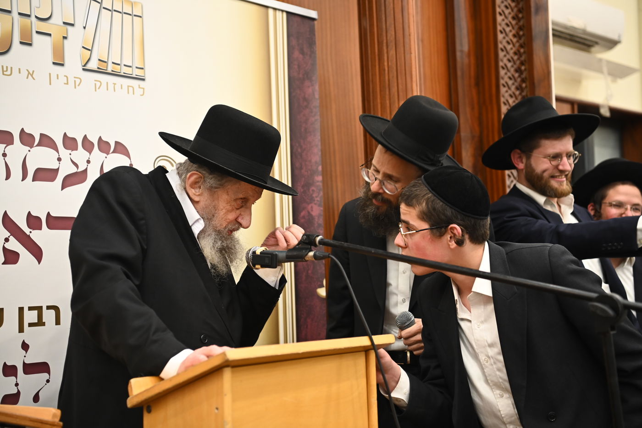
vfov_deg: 26.0
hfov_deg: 38.2
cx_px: 321
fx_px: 927
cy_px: 214
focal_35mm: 52
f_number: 3.5
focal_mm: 52
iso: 1600
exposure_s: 1/125
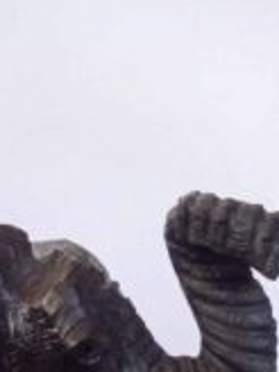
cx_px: -66
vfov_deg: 23.3
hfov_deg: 19.4
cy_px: 521
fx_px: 763
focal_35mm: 71
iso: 400
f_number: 1.8
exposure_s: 1/49
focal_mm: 4.65
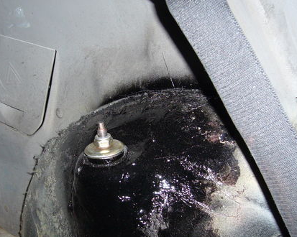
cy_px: 154
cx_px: 96
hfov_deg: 35.0
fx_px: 466
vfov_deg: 28.4
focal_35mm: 53
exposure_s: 1/30
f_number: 2.8
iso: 100
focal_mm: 5.8
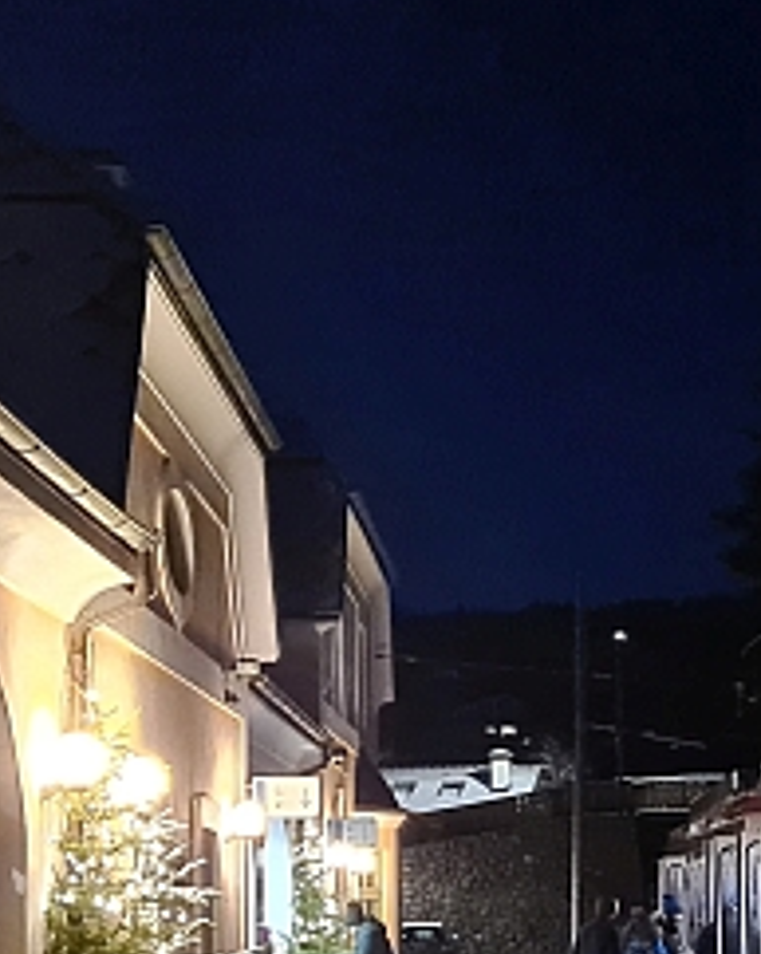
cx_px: 852
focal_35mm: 84
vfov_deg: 22.3
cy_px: 820
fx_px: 2369
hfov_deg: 17.6
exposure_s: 1/25
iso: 1250
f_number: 1.8
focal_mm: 5.4
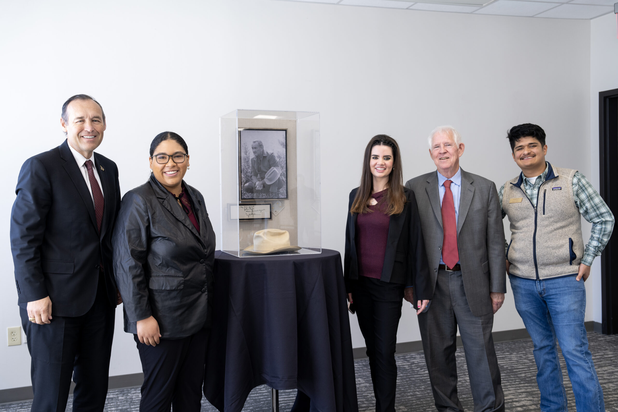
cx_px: 309
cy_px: 206
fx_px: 635
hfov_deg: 51.9
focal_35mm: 37
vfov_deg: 35.9
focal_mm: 37
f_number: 4.5
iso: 500
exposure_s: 1/50
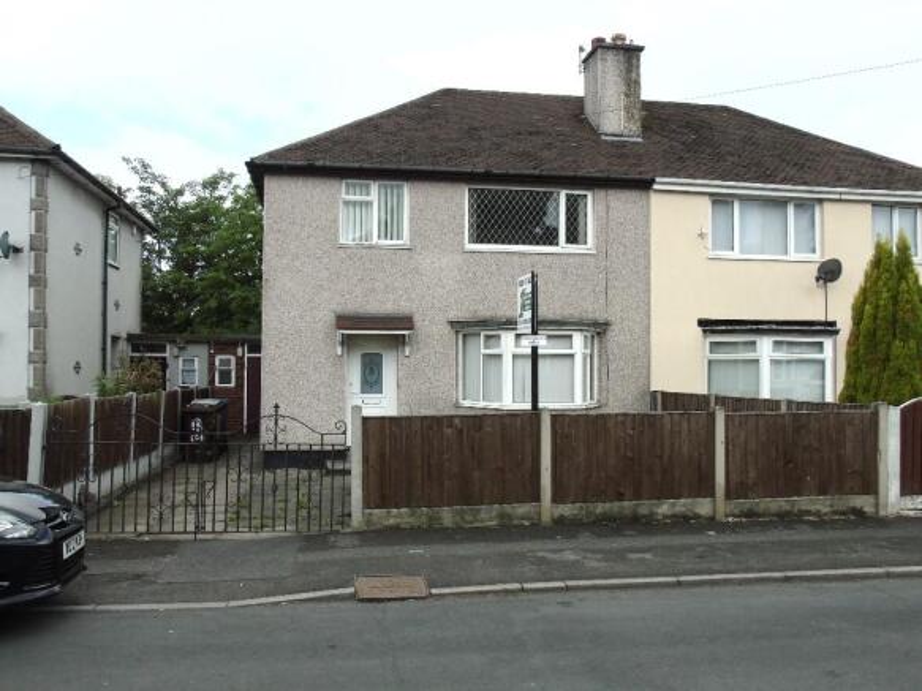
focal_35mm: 29
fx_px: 772
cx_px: 461
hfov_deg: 61.7
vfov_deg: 48.2
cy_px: 346
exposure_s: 1/320
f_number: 3.8
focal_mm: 5.2
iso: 80
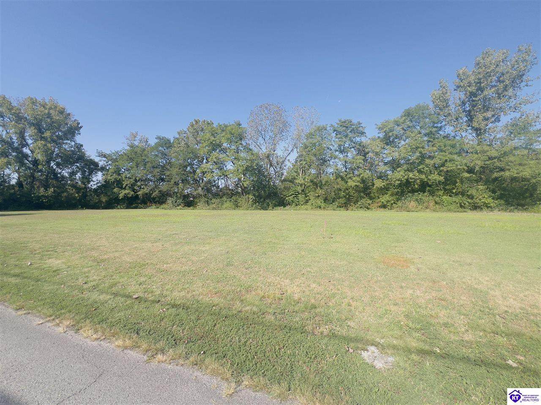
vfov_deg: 89.9
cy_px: 202
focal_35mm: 13
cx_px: 270
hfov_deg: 106.2
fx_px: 203
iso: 32
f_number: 1.8
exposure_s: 1/927
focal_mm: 1.57
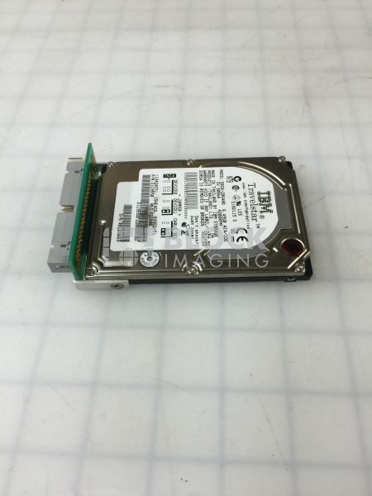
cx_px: 186
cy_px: 248
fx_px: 416
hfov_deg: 48.2
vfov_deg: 61.7
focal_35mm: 29
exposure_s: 1/30
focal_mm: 4.15
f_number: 2.2
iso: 32
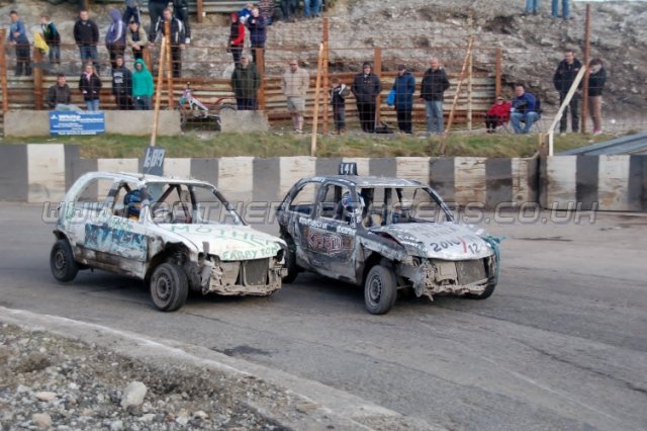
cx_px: 324
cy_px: 216
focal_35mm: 69
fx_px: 1239
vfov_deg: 19.7
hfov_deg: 29.3
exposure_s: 1/500
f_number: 5
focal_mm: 46
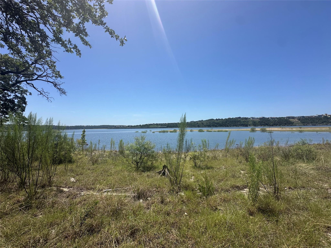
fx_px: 134
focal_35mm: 14
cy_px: 124
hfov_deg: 102.1
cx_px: 166
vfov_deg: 85.7
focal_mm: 2.22
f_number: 2.2
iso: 50
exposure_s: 1/2564
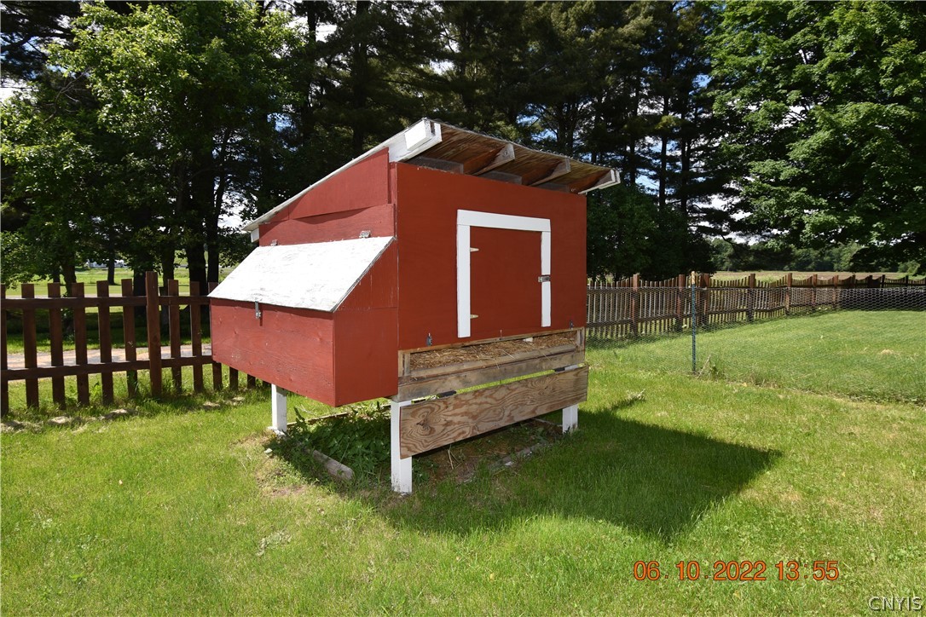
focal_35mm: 20
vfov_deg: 63.2
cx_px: 463
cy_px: 308
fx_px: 502
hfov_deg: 85.4
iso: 100
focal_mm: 13
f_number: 8
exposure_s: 1/200
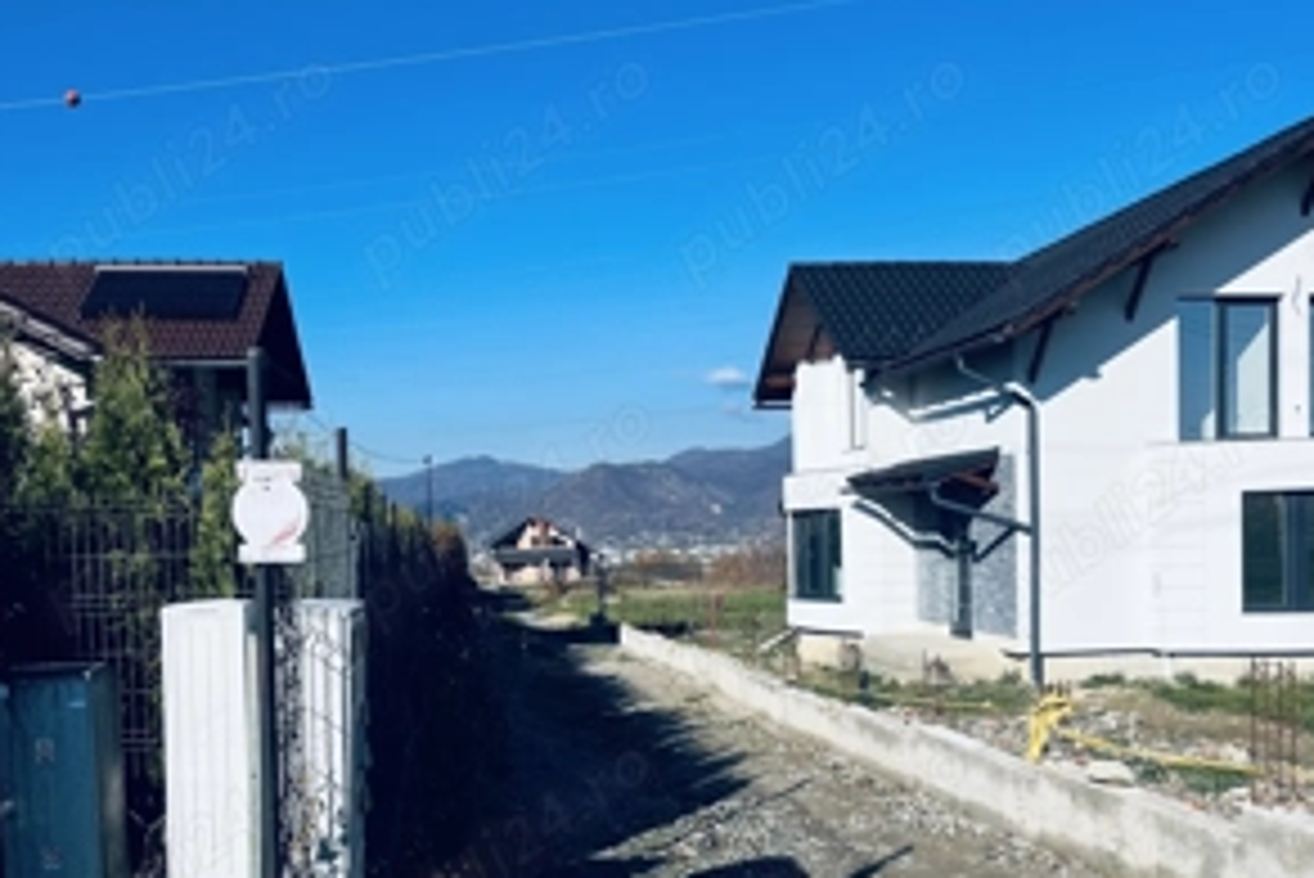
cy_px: 585
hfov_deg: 51.9
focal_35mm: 37
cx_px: 662
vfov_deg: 35.6
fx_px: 1351
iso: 50
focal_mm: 5.1
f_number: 1.6
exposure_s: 1/4651
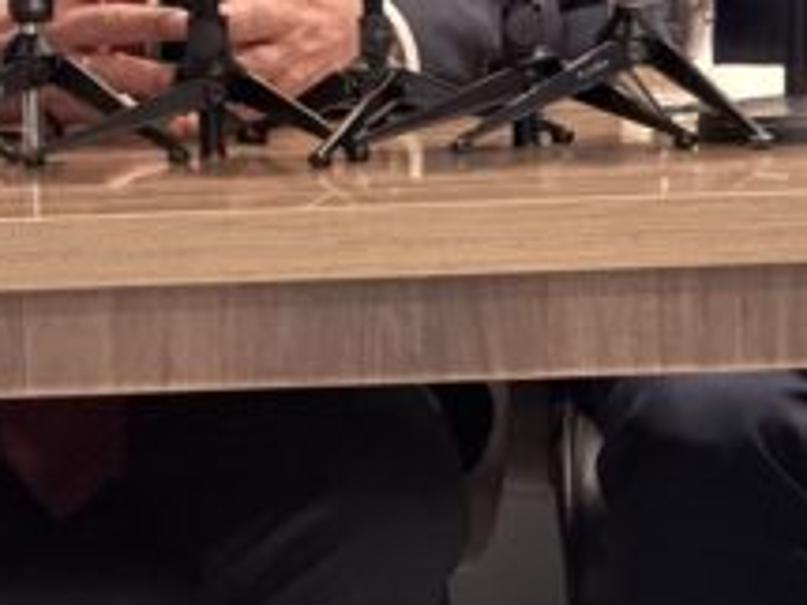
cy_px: -148
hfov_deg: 5.7
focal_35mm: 349
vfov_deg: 4.2
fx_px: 8132
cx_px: 124
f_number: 2.8
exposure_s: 1/33
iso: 1000
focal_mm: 16.89
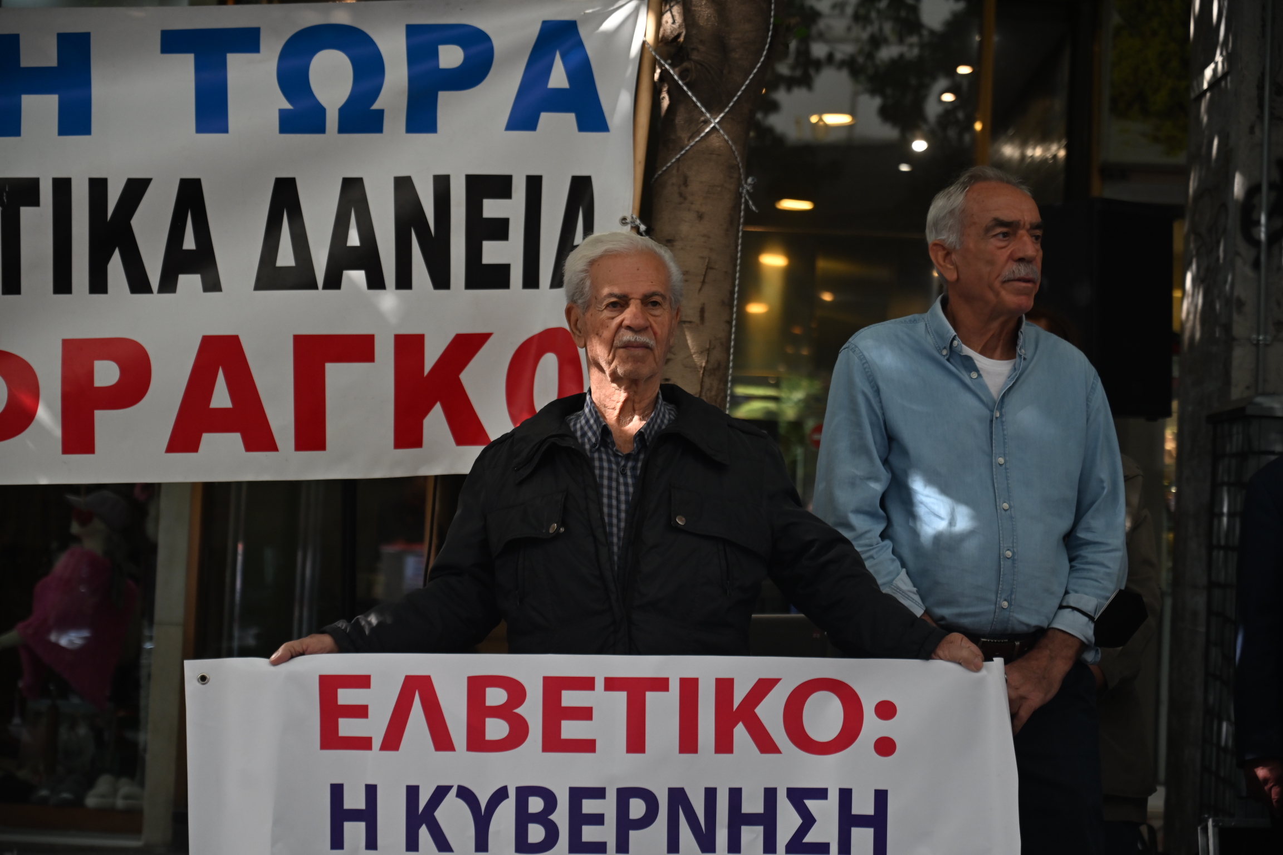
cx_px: 642
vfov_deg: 19.5
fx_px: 2495
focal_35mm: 70
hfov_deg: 28.8
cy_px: 428
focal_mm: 70
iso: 800
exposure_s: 1/400
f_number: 4
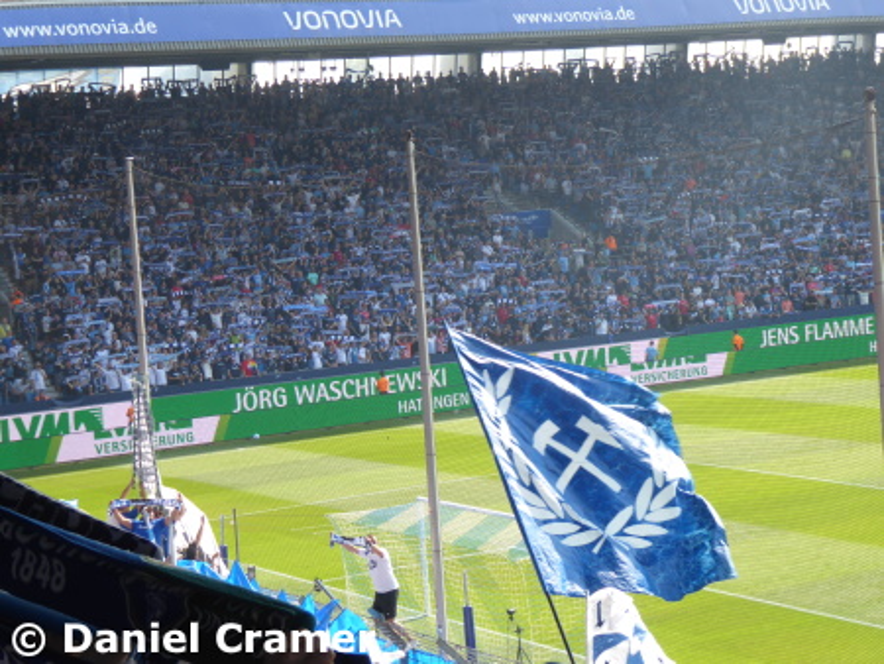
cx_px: 442
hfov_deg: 21.8
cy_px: 332
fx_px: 2300
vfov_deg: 16.4
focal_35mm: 90
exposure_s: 1/125
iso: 80
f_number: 4.9
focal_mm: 16.1
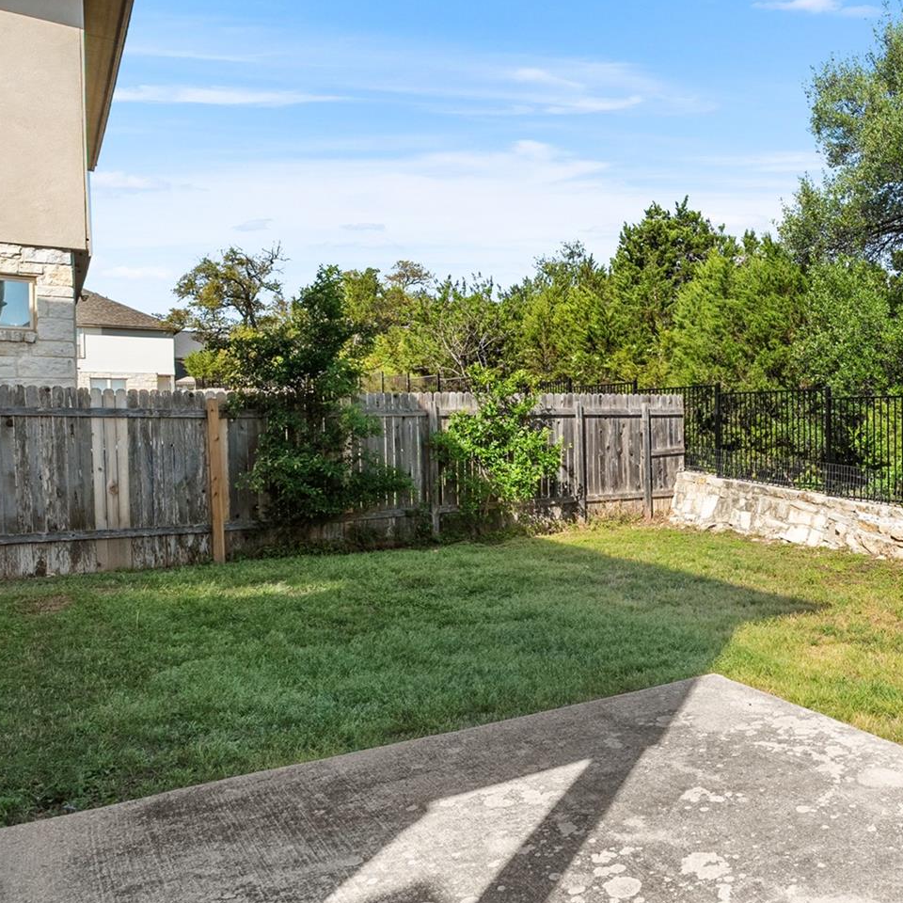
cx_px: 865
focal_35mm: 29
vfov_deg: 55.6
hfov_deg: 47.8
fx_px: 856
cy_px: 444
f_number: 8
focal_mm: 16
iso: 400
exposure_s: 1/100
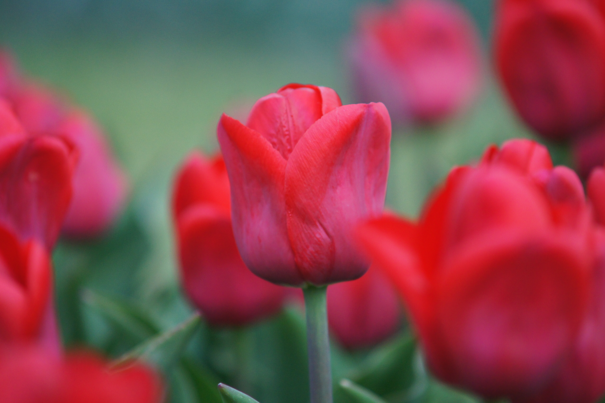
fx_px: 4535
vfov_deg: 5.1
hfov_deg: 7.6
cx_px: 302
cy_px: 202
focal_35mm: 270
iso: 1000
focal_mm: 180
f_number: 4
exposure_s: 1/320
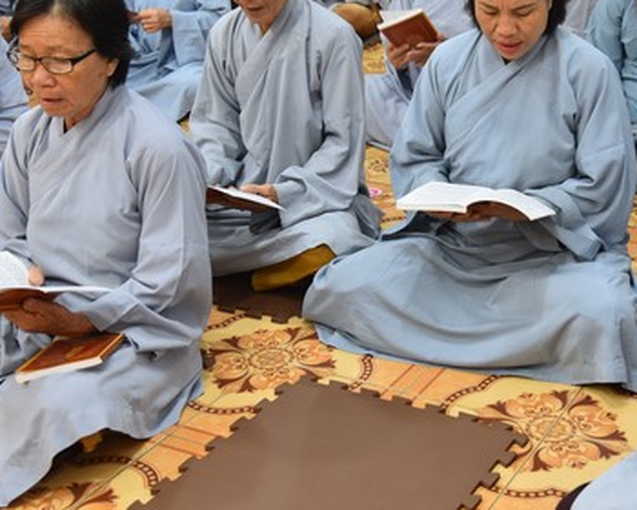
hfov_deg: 30.4
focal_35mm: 61
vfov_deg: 24.7
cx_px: 491
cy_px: 118
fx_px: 1150
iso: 900
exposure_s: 1/60
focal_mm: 35
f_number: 4
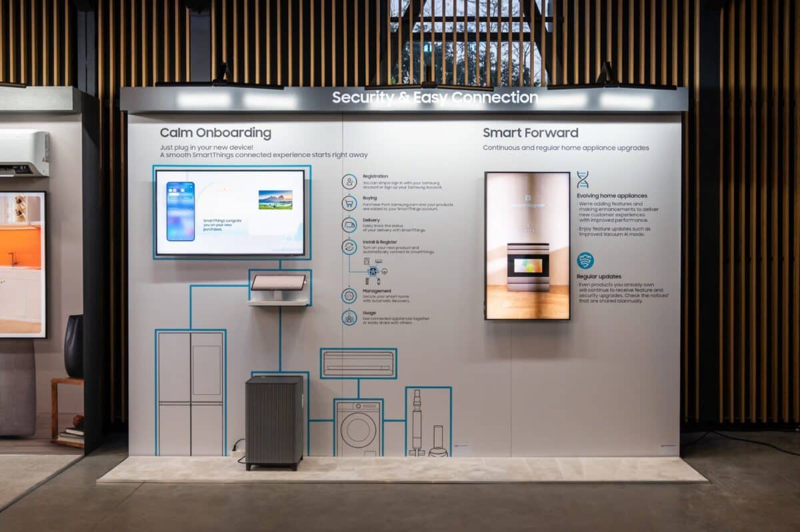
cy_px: 266
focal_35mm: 38
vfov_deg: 35.0
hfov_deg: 50.7
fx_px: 844
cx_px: 400
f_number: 4
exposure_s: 1/200
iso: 1000
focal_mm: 38
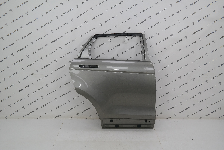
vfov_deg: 36.9
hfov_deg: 53.1
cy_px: 75
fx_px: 224
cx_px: 112
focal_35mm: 36
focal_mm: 24
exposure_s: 1/50
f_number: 7.1
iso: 200
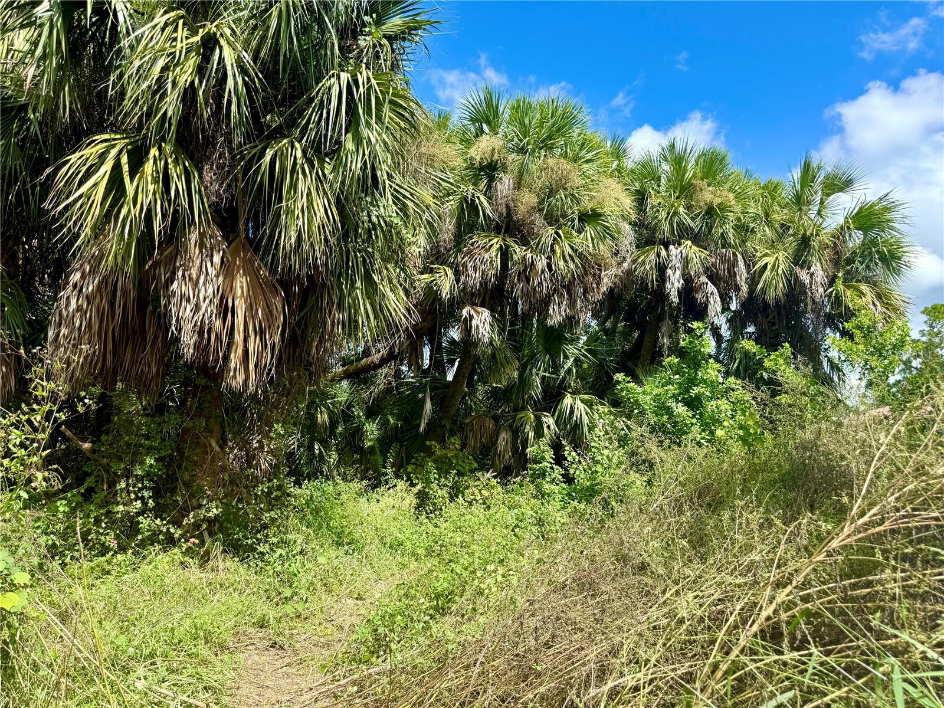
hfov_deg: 71.6
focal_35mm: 24
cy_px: 354
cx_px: 472
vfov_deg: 56.8
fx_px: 654
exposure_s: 1/2445
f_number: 1.78
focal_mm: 6.76
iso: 80
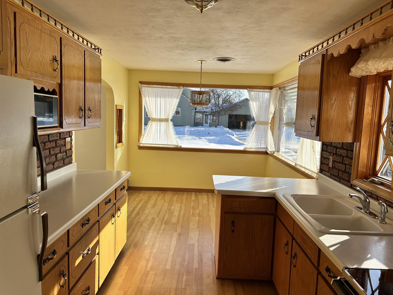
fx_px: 295
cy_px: 148
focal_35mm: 26
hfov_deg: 67.3
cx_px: 196
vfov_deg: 53.1
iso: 50
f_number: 1.5
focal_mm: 5.7
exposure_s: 1/1009
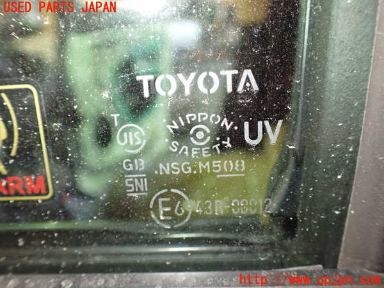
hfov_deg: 60.0
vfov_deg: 46.8
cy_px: 144
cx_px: 192
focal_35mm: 30
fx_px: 333
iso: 800
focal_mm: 5.4
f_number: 2.3
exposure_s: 1/60
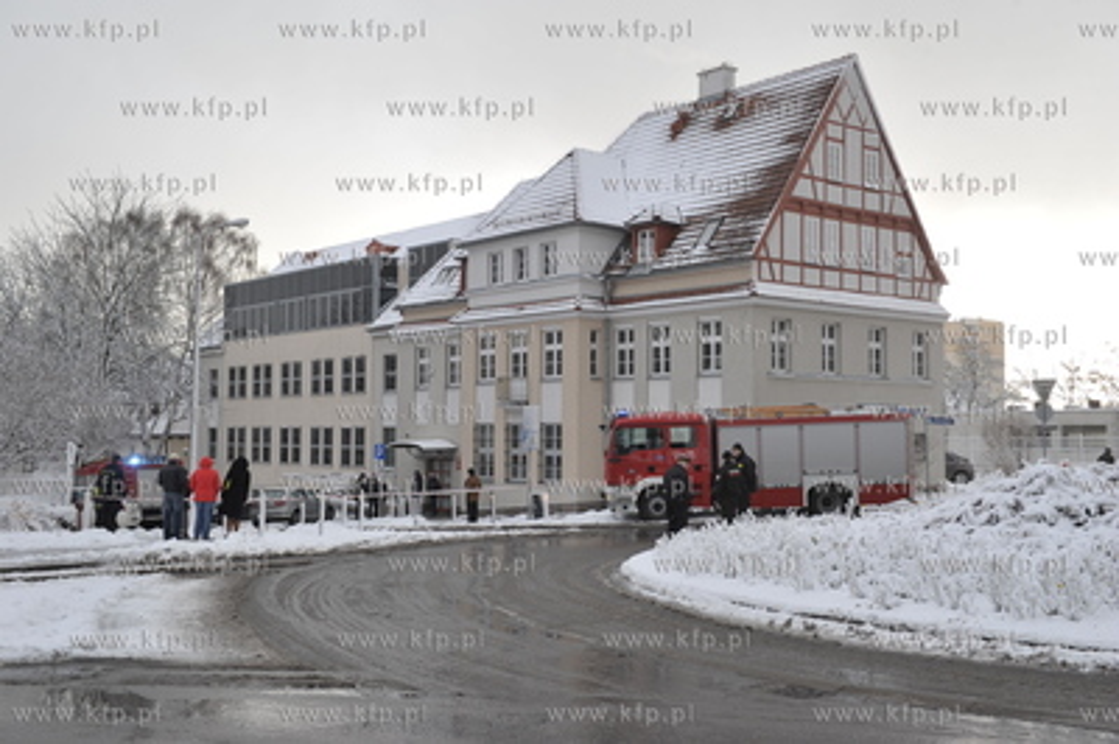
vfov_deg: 33.3
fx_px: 1242
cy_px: 372
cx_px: 560
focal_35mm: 40
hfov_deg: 48.5
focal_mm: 40
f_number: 6.3
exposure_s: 1/160
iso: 500
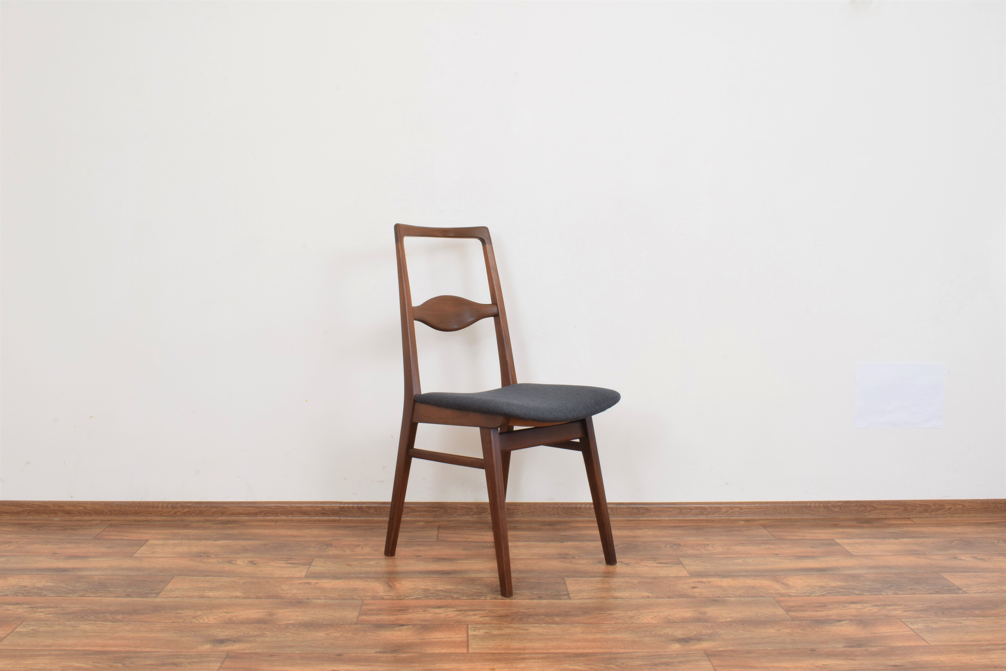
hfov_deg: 53.1
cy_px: 336
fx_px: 1006
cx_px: 503
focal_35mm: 36
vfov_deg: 36.9
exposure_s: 4
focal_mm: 24
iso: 100
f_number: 25
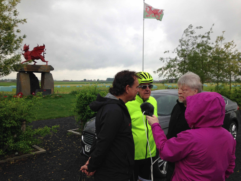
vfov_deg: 42.9
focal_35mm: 33
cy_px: 90
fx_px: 230
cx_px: 120
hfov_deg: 55.4
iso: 50
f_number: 2.4
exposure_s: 1/382
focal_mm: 4.12
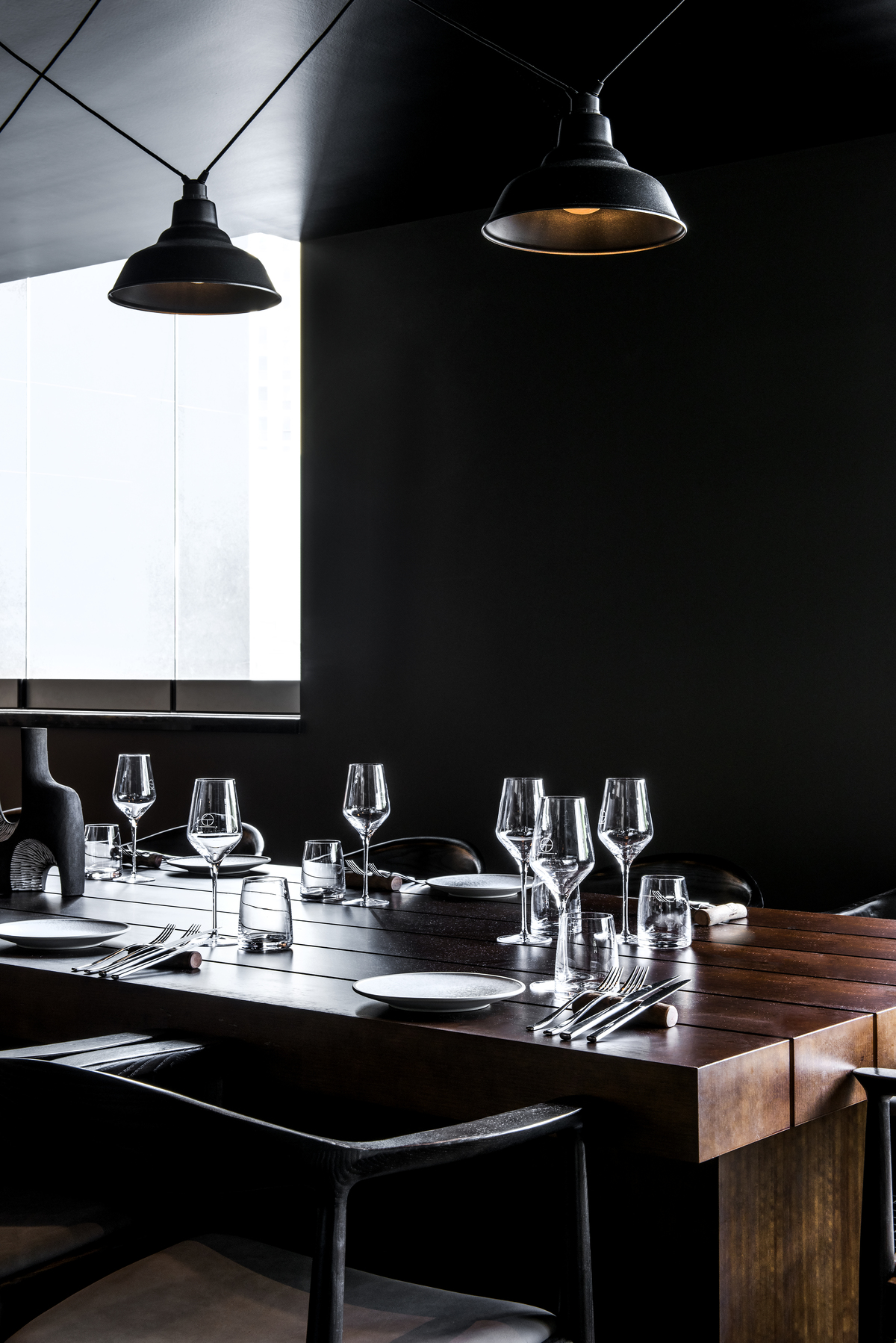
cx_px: 448
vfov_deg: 39.6
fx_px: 1865
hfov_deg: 27.0
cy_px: 672
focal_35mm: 50
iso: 200
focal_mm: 50
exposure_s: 1/4
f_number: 13
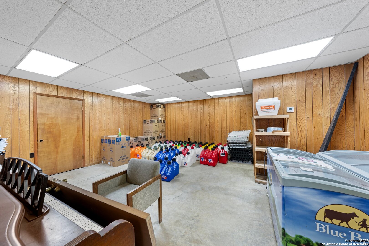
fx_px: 123
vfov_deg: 90.0
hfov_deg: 112.6
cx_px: 184
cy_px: 123
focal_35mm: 12
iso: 100
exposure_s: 2.5
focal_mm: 12
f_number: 9
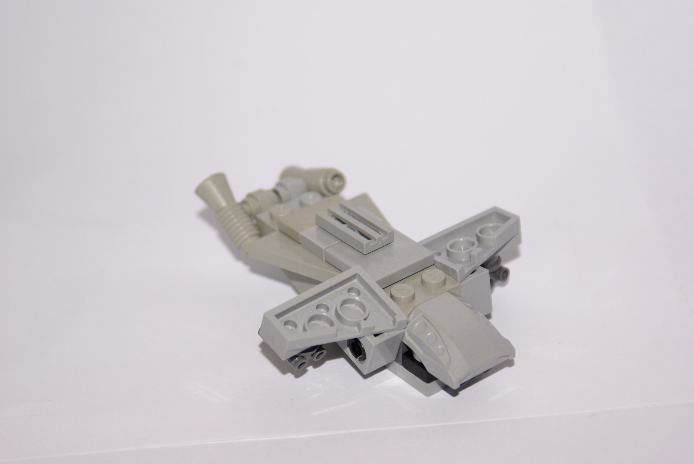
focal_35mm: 105
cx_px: 347
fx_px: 2027
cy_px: 232
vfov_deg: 13.1
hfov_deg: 19.4
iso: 400
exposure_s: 1/125
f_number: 5.6
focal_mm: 70
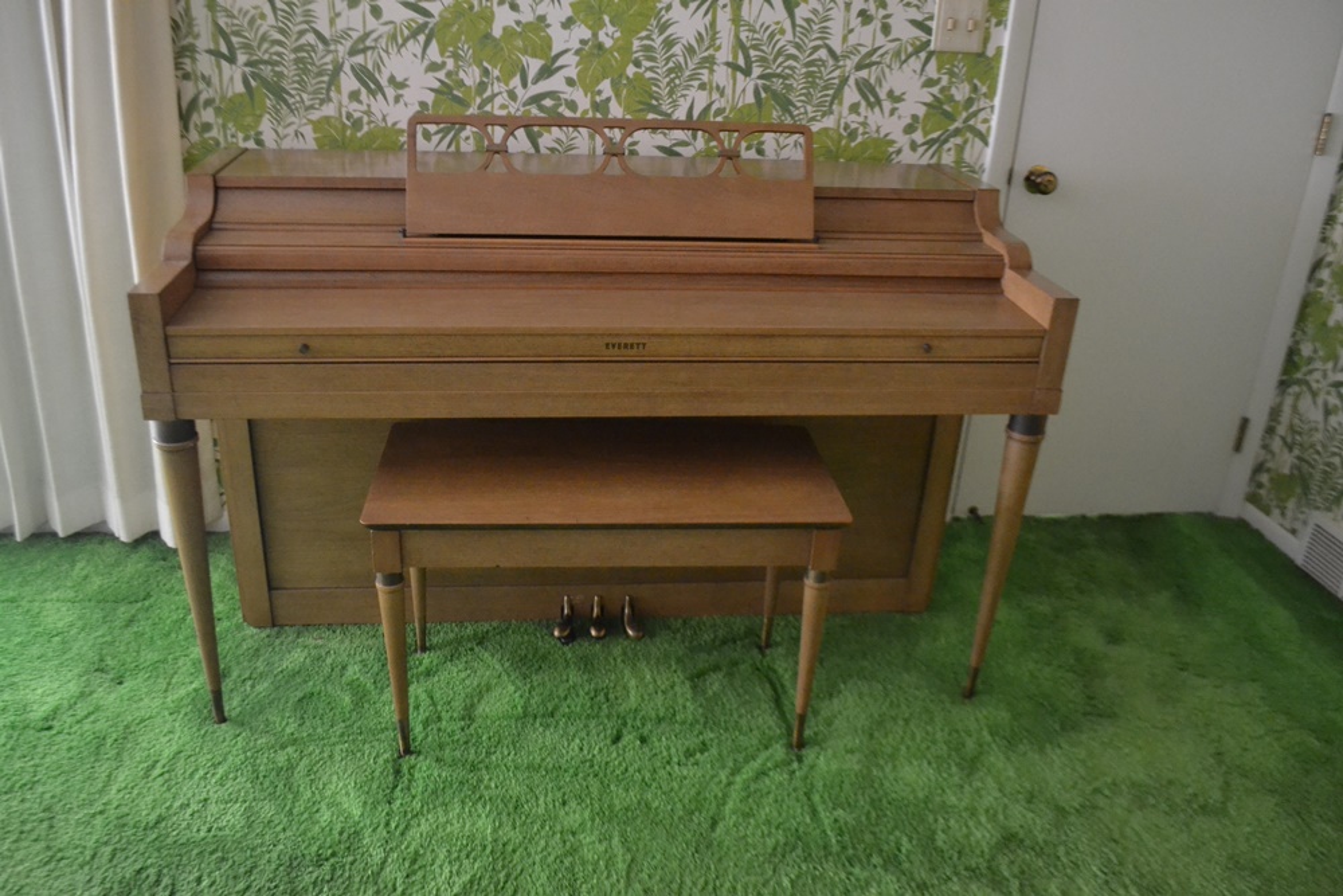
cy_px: 448
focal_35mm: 27
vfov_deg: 47.9
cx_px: 672
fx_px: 1007
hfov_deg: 67.4
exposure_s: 1/40
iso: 3200
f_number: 3.5
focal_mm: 18
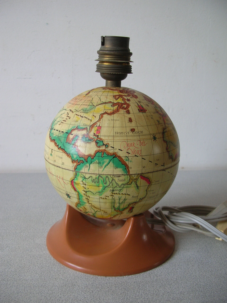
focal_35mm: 35
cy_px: 152
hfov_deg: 40.6
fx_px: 306
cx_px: 114
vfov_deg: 52.7
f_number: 2.8
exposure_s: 1/31.1
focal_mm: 5.8
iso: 50
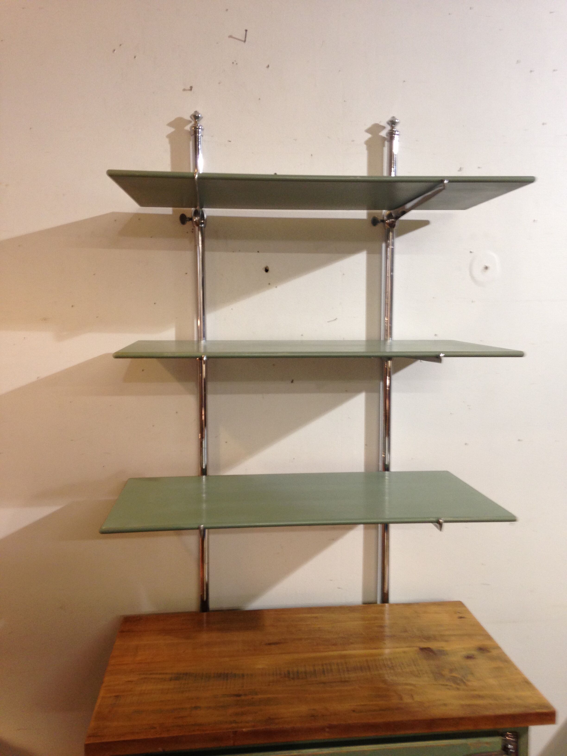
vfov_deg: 55.4
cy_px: 378
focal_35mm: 33
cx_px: 284
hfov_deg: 42.9
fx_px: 721
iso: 100
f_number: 2.4
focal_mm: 4.12
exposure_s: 1/20
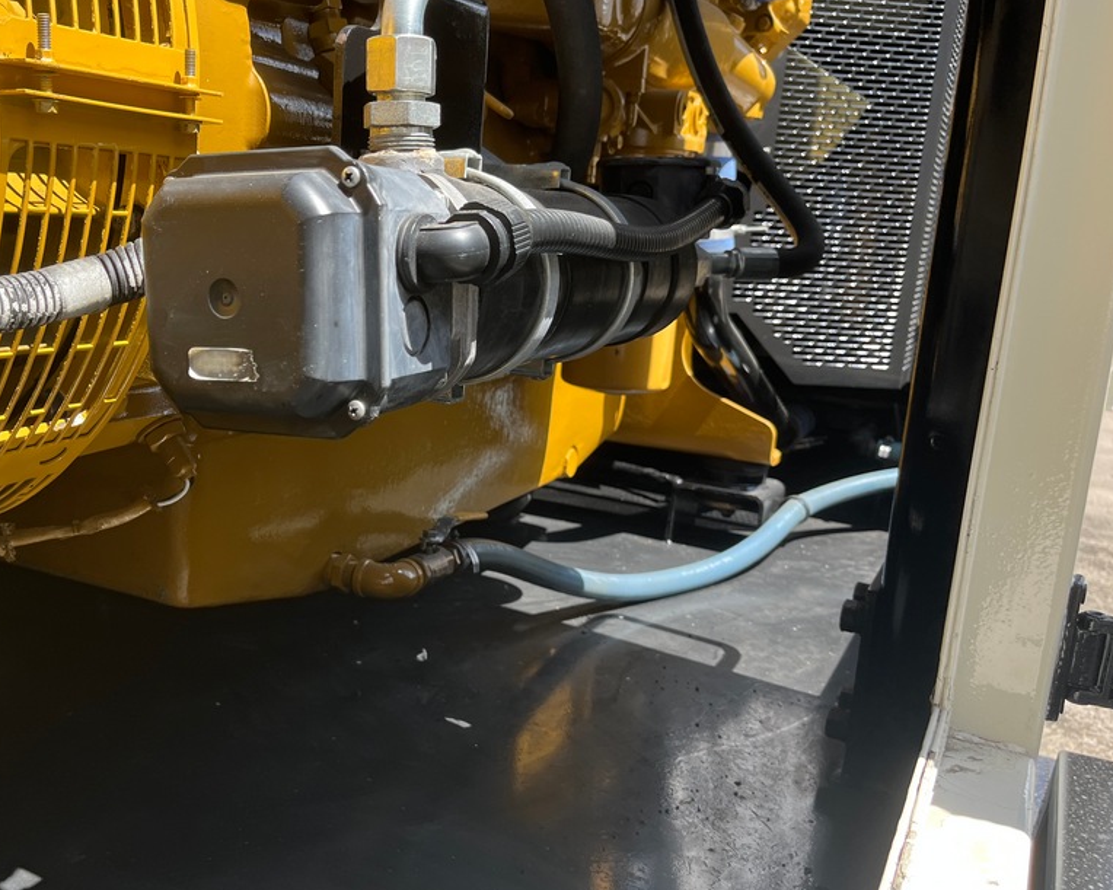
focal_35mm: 34
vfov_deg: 43.3
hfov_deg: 52.1
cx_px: 398
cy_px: 457
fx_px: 1120
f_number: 1.6
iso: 50
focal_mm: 5.1
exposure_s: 1/684
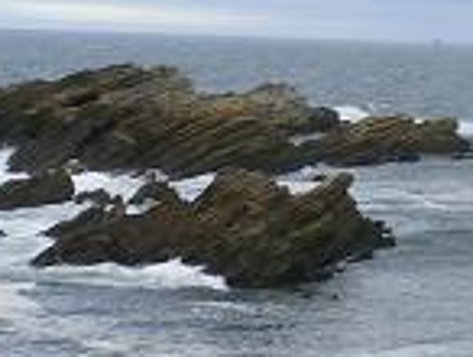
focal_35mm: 137
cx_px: 295
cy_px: 344
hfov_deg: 14.4
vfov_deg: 10.8
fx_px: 1875
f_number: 4.6
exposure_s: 1/200
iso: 64
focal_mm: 6.3
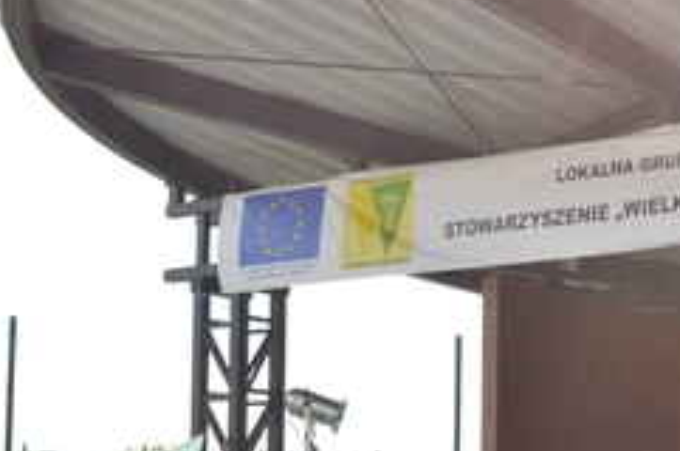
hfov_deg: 20.2
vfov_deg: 13.7
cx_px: 674
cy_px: 478
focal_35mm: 98
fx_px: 1849
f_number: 5.6
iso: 100
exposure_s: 1/200
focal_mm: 26
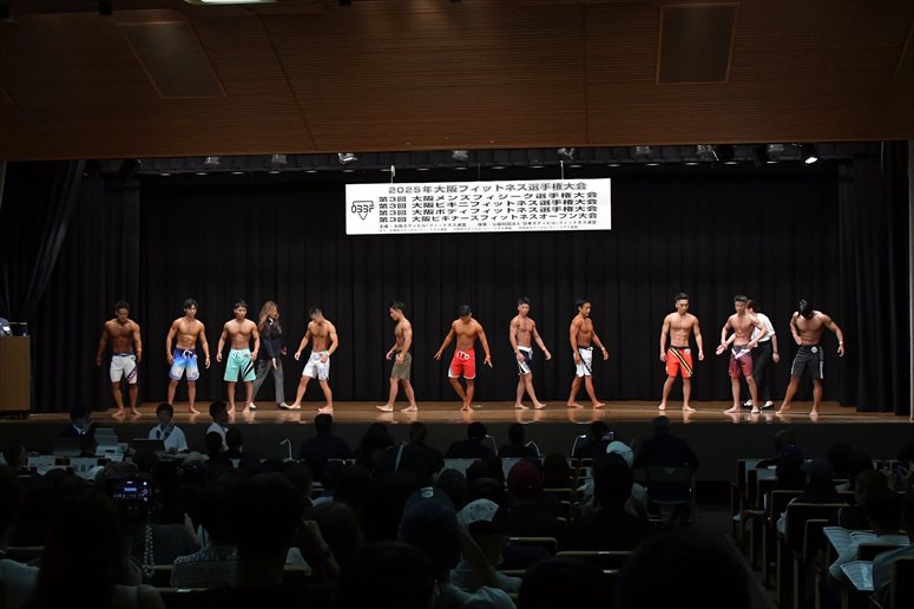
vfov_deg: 26.0
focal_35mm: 52
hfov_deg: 38.2
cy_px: 304
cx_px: 457
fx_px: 1320
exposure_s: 1/400
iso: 5000
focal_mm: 35
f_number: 5.6
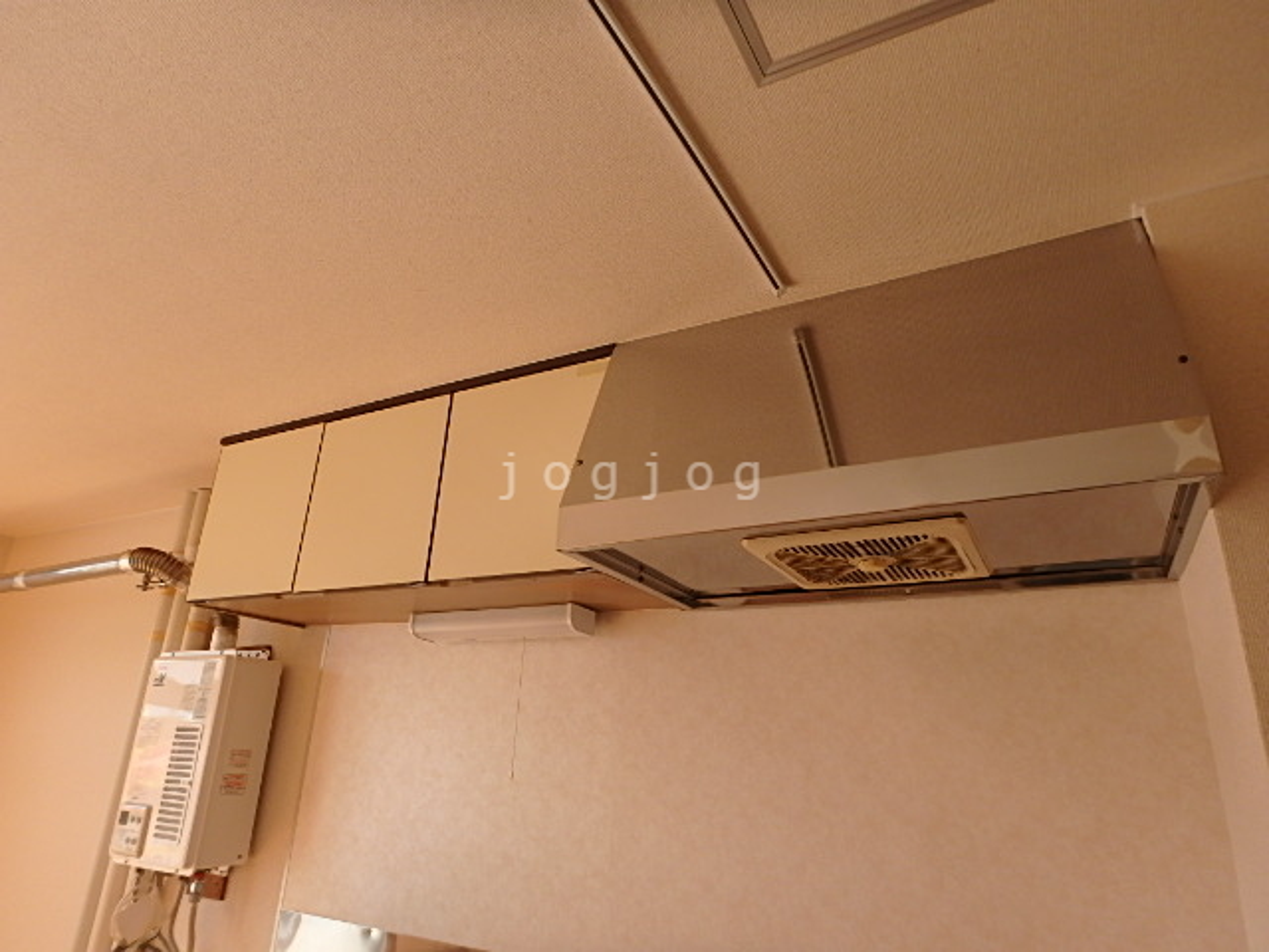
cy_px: 476
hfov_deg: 79.0
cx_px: 634
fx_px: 770
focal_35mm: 21
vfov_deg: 63.4
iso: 125
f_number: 3.5
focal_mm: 3.7
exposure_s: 1/60
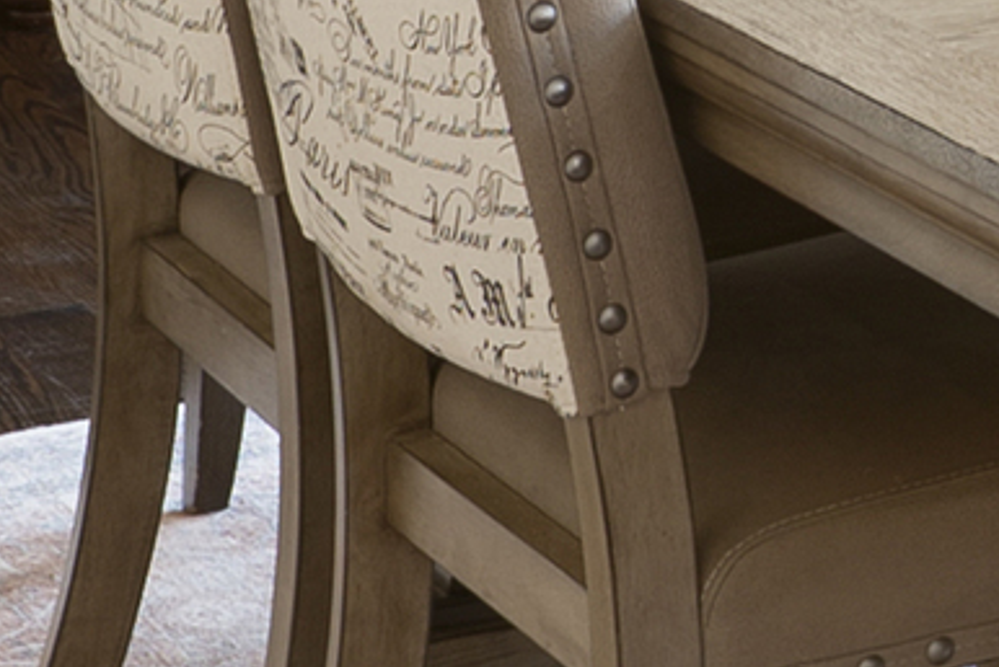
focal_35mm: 159
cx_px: 2058
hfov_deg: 11.5
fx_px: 4415
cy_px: -1187
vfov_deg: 7.7
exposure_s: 2
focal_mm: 20
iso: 80
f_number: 7.1
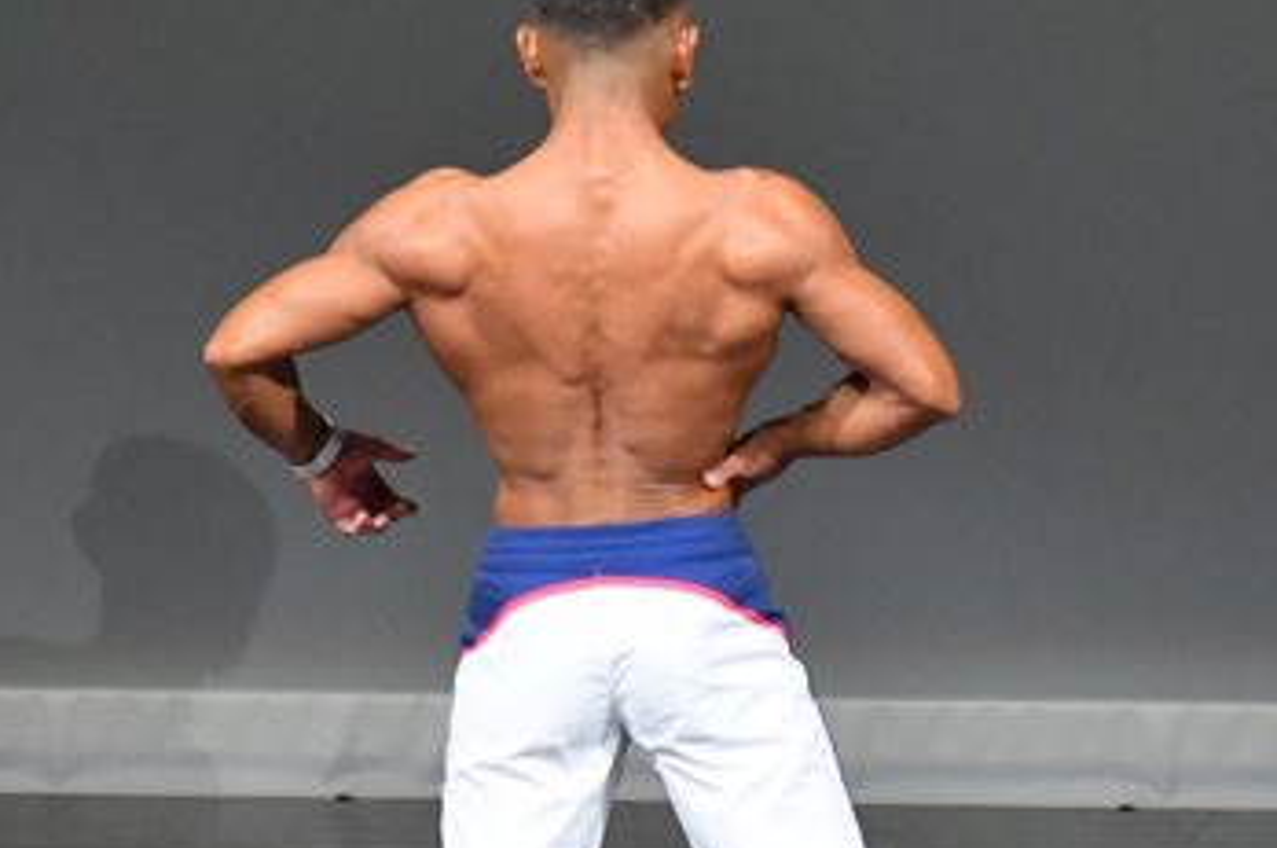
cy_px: 642
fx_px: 27240
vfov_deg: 1.8
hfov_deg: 2.7
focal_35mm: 769
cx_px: 736
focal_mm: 230
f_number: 5.6
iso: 5000
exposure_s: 1/400
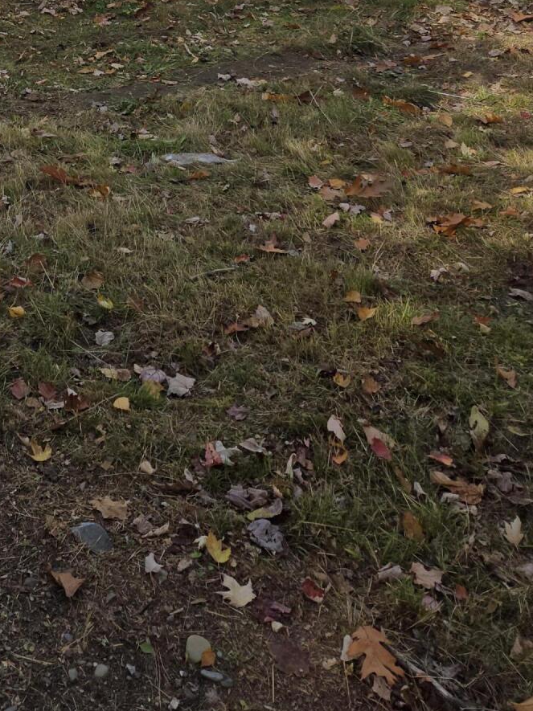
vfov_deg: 32.8
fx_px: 1068
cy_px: -49
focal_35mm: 52
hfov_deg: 26.3
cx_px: -22
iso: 25
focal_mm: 5.4
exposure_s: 1/728
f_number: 1.8
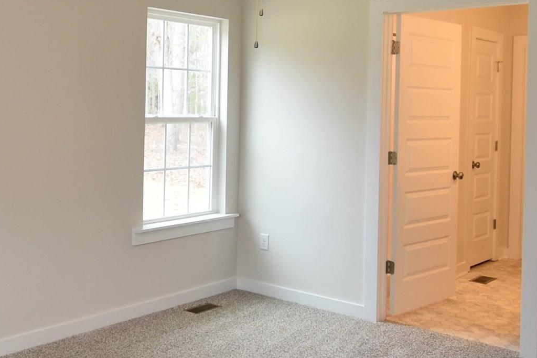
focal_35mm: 45
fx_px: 671
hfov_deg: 42.6
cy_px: 90
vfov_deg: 29.4
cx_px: 153
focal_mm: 10
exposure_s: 1/60
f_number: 4
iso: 280
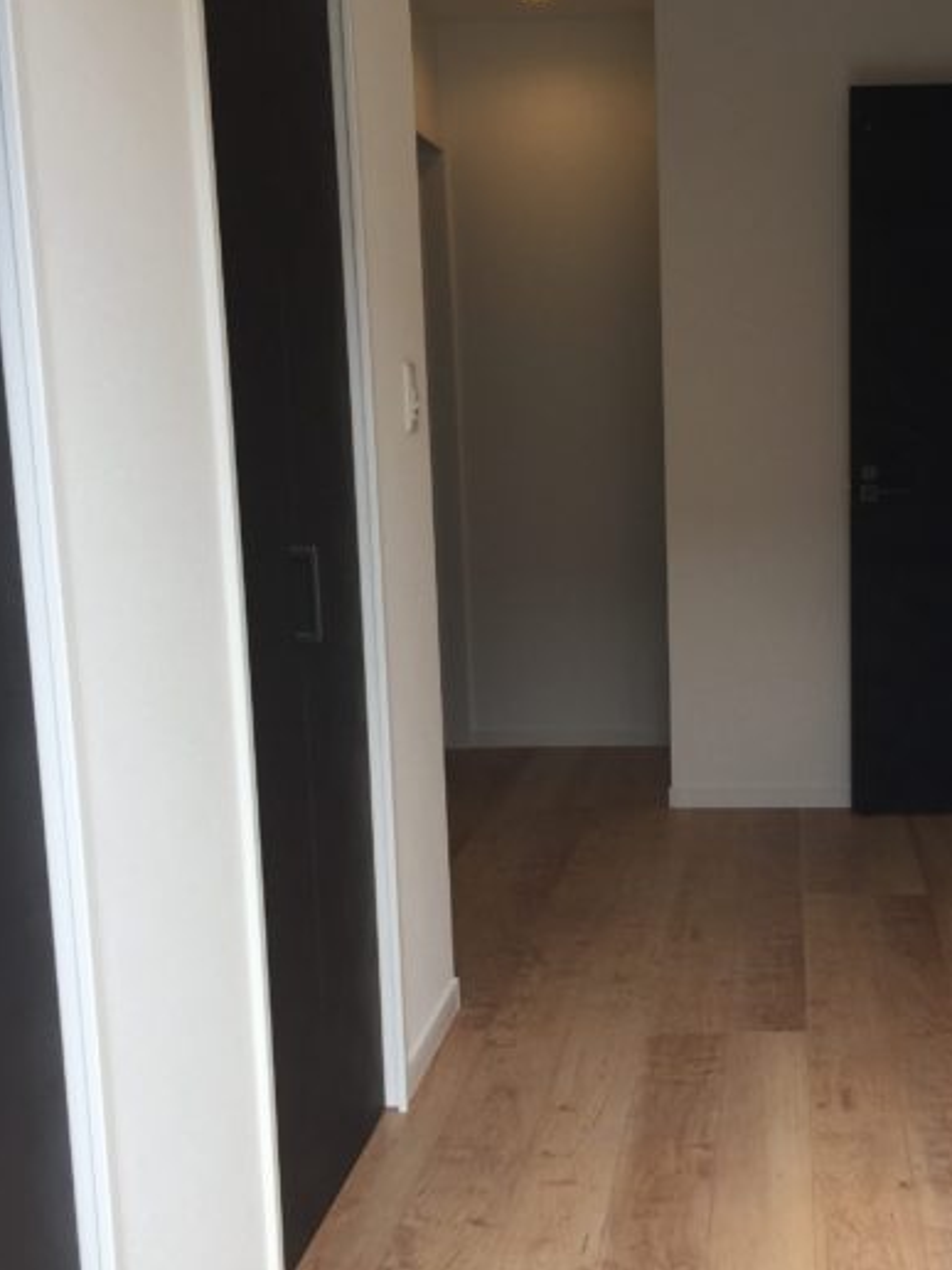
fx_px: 1650
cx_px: 684
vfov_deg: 42.0
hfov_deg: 31.7
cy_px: 682
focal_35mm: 45
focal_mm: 4.15
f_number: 2.2
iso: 32
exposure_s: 1/202
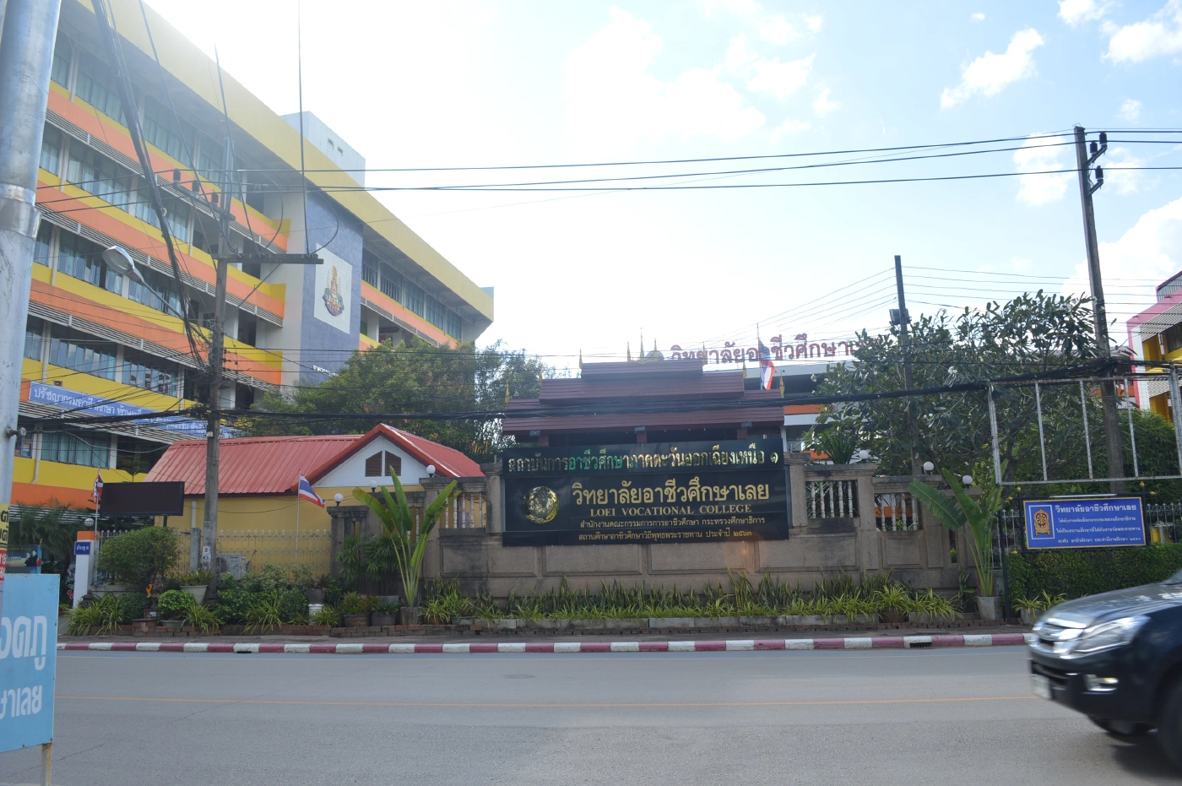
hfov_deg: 67.4
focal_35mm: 27
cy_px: 393
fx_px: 886
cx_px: 591
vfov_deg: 47.9
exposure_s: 1/200
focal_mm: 18
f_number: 7.1
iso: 100
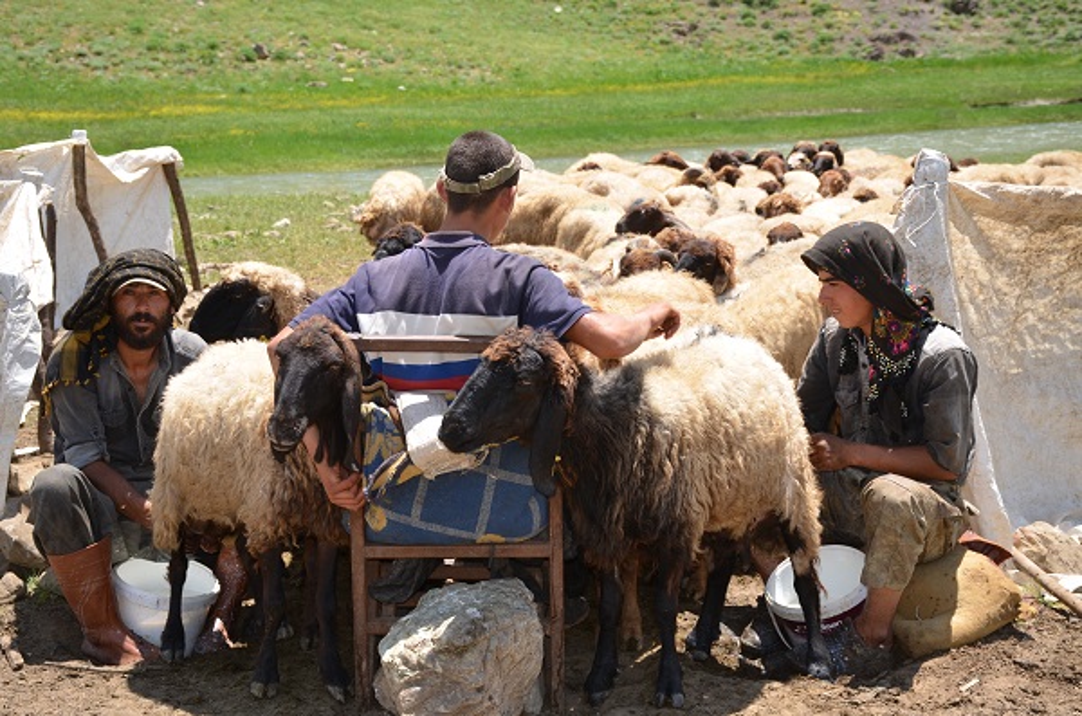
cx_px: 541
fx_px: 1799
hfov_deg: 33.5
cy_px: 358
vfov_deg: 22.5
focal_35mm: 60
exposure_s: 1/250
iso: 100
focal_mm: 40
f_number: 6.3
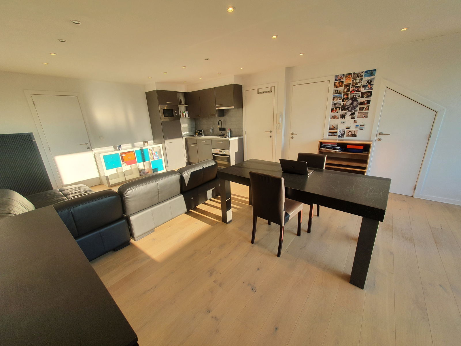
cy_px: 173
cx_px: 230
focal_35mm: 13
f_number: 2.2
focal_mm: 1.8
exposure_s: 1/108
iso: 50
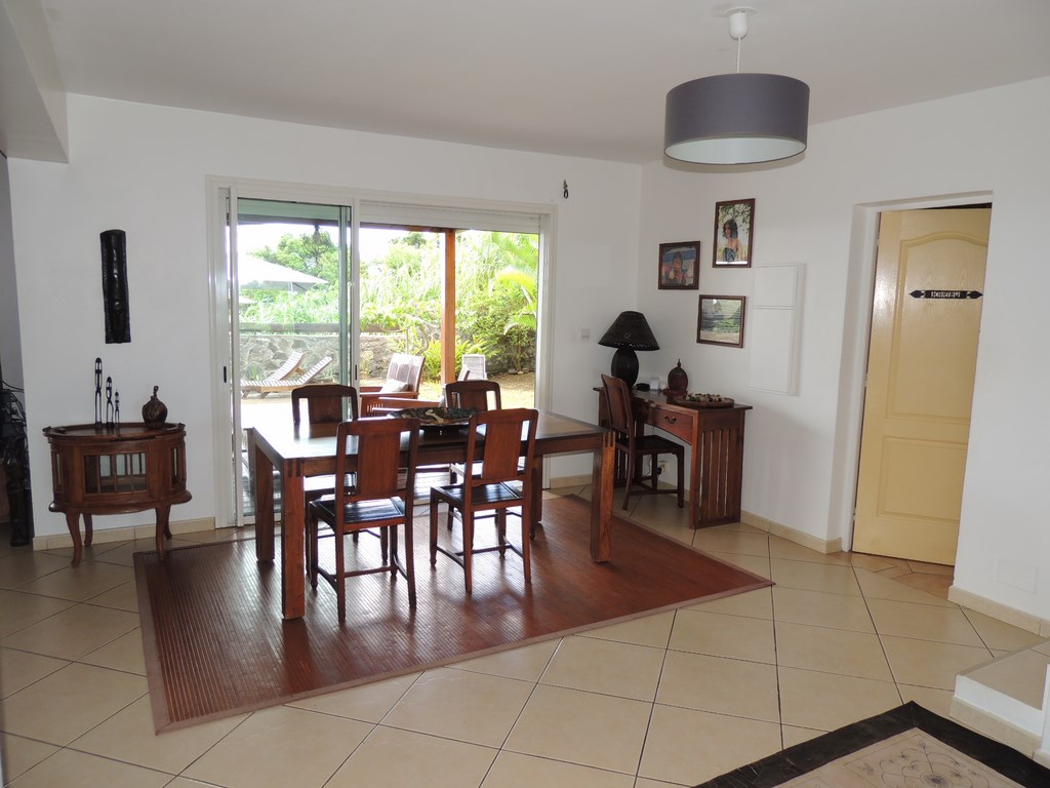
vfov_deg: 56.8
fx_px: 728
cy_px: 394
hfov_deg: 71.6
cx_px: 525
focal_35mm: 24
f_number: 3
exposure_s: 1/40
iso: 100
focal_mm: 4.3
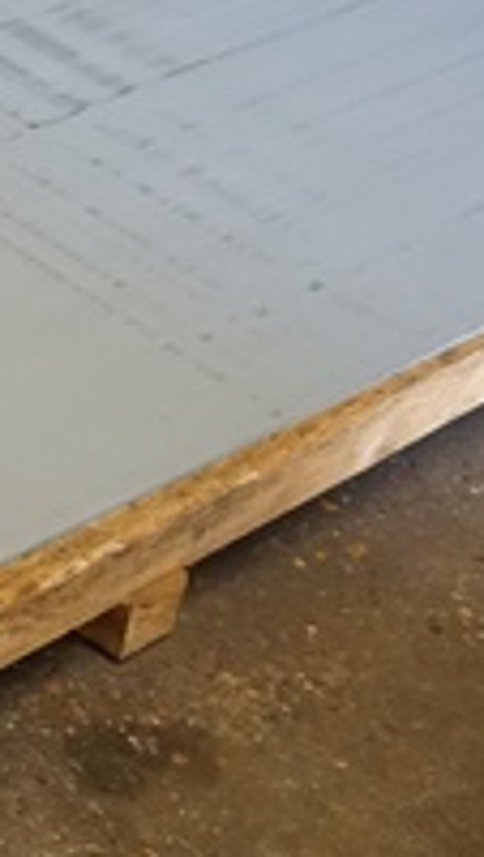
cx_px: -565
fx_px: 2569
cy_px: 497
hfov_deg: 9.8
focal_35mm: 113
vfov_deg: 18.9
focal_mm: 20
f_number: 4
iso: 3200
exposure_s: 1/160
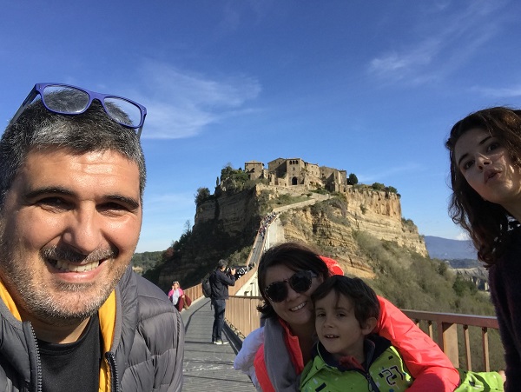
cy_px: 196
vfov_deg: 44.2
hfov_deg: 56.8
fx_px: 482
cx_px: 260
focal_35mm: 32
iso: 25
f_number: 2.2
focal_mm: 2.87
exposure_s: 1/1379
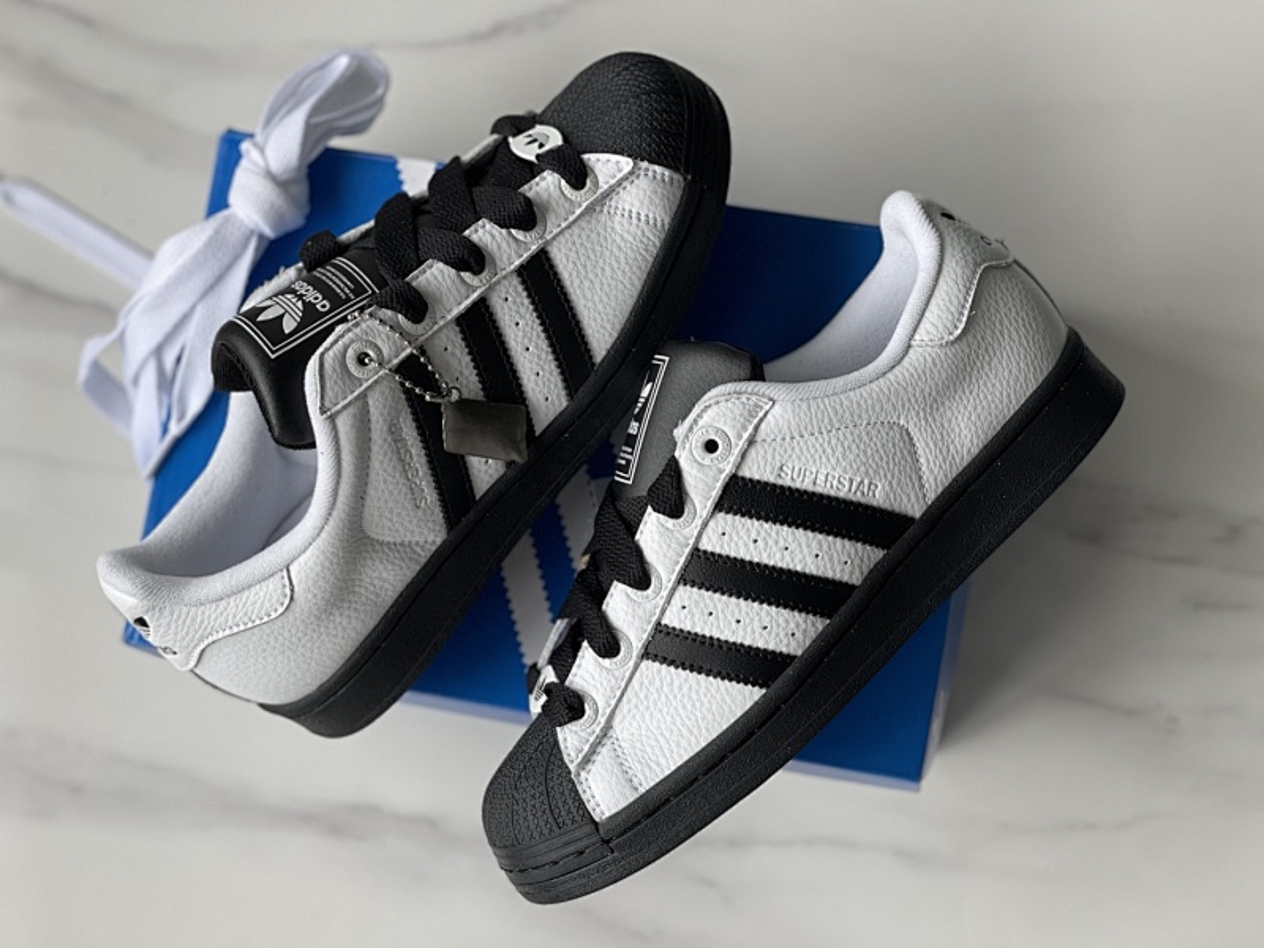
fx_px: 2337
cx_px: 632
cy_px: 474
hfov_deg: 30.3
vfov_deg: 22.9
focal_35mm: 64
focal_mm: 7.5
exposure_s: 1/121
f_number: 2.2
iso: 32
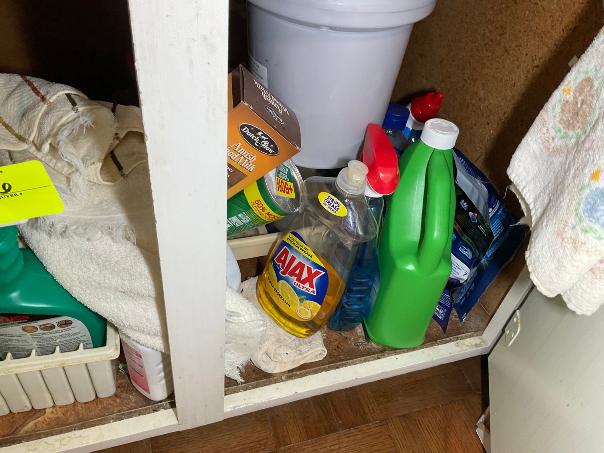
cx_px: 302
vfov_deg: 48.2
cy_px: 226
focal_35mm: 29
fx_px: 506
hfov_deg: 61.7
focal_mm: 3
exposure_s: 1/61
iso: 64
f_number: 1.8
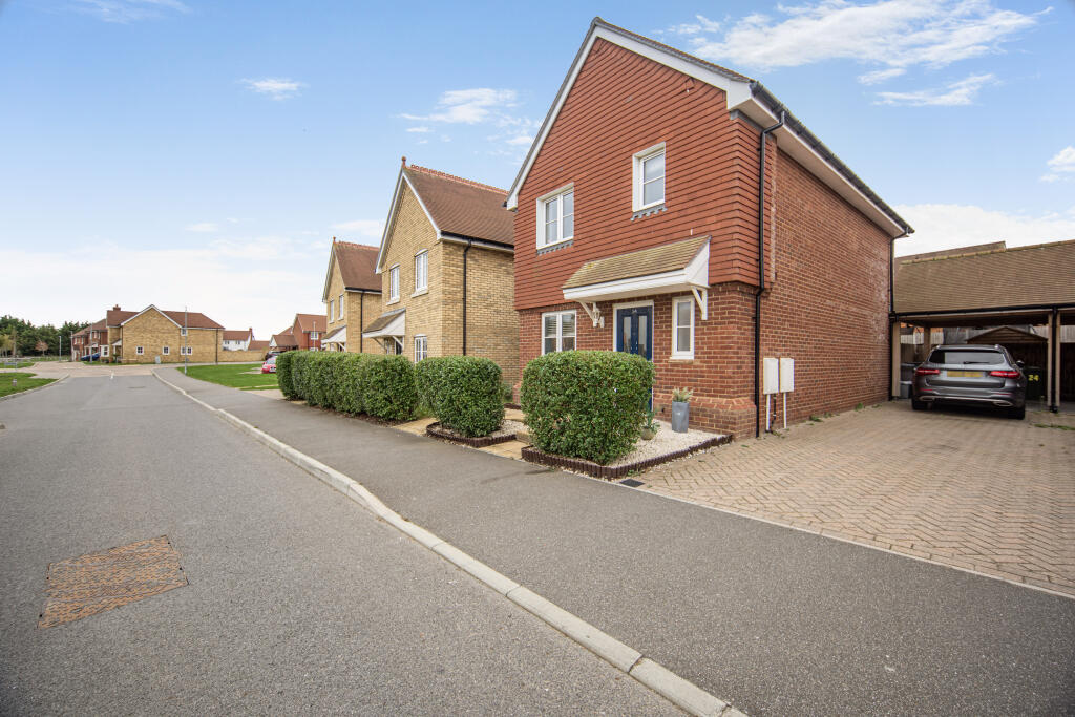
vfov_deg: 67.4
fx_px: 538
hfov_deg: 90.0
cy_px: 358
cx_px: 538
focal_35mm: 18
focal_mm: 18
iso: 80
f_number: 5.6
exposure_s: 1/50
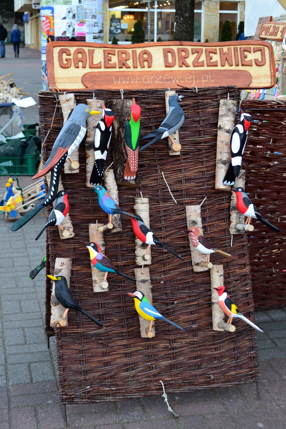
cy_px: 215
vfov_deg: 44.0
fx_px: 530
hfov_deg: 30.2
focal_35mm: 45
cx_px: 140
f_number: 5
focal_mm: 29
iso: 800
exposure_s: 1/60
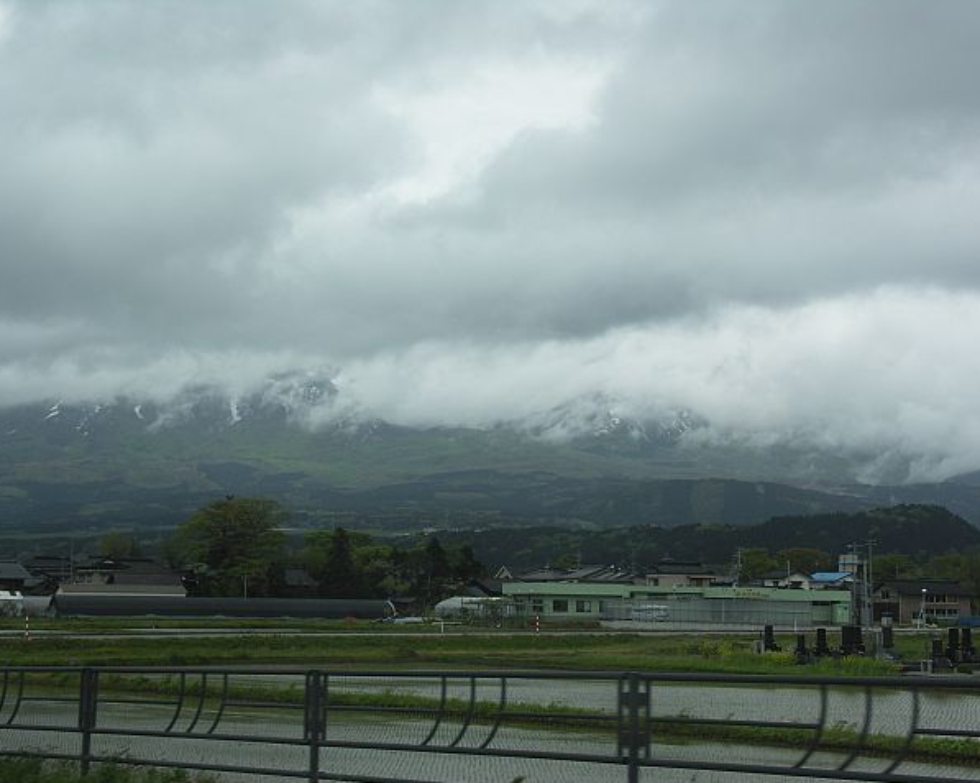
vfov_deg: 22.8
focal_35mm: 67
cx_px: 488
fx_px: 1942
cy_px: 392
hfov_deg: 28.3
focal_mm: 16.5
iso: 50
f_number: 5.6
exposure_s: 1/320
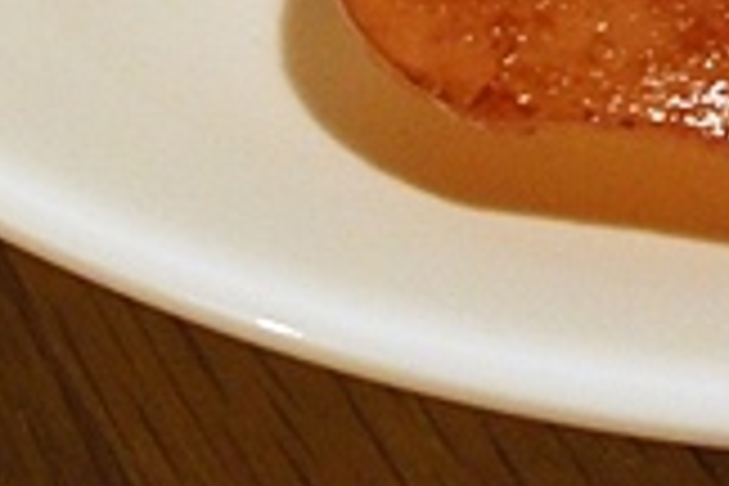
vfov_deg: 7.0
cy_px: -776
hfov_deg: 11.1
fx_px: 3705
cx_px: 716
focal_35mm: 183
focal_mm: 22
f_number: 5.6
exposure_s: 1/30
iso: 1600
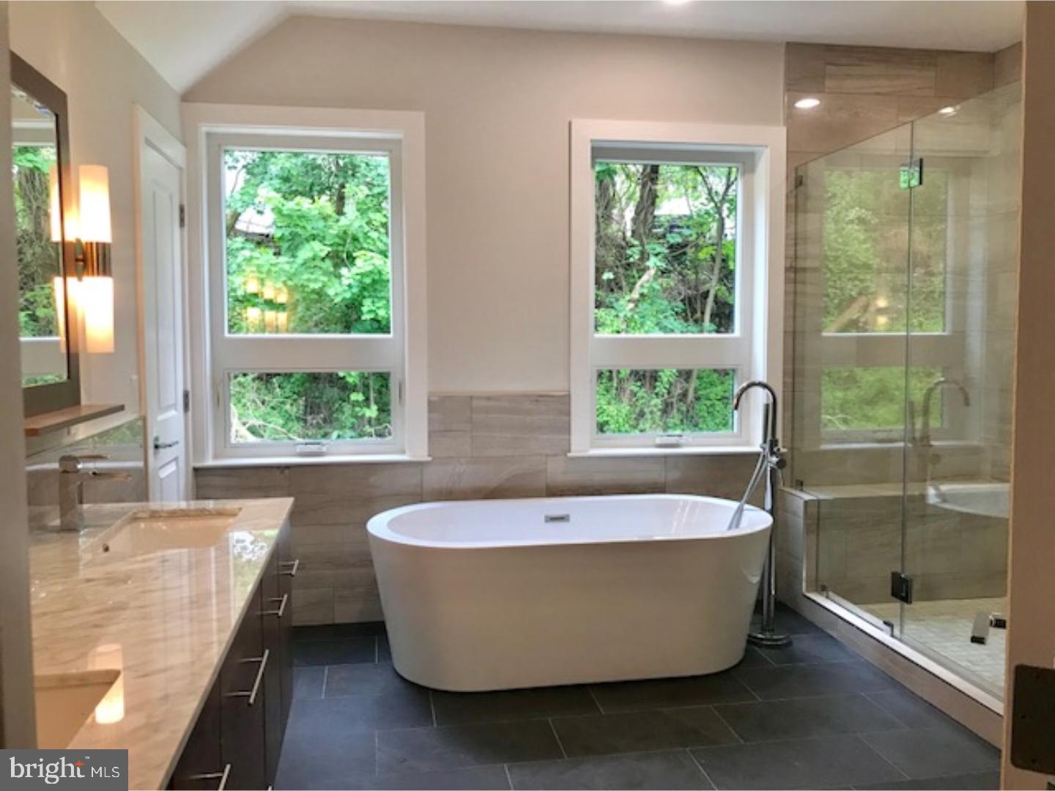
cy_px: 396
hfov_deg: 63.4
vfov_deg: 49.7
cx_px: 528
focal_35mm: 28
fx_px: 853
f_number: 1.8
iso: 25
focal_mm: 3.99
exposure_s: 1/40
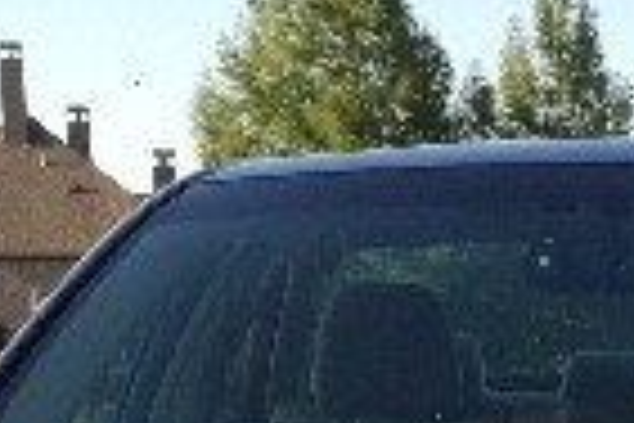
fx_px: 2413
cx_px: 625
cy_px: 918
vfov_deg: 9.2
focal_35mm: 137
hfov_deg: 14.7
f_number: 2.2
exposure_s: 1/449
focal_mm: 4.15
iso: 32
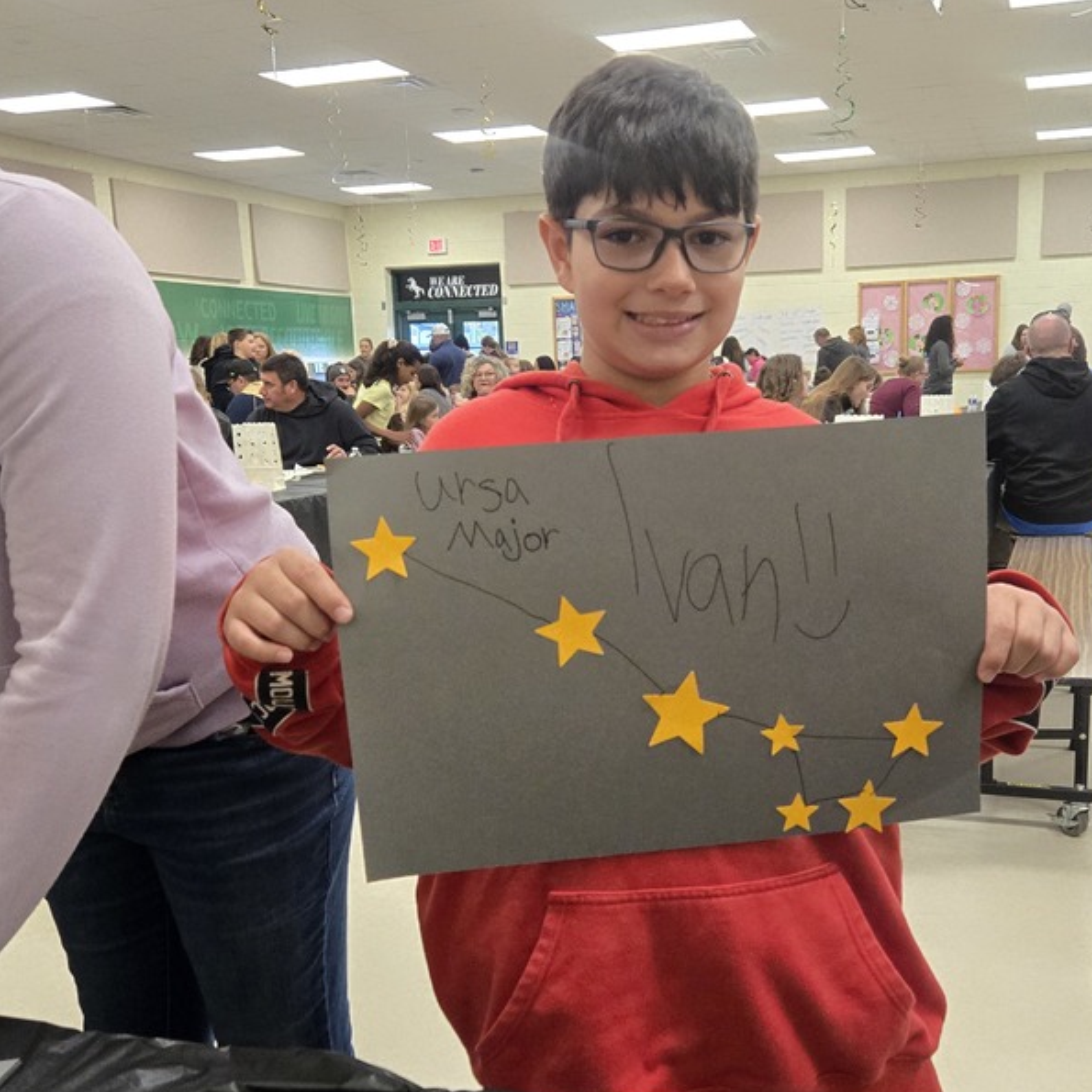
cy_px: 585
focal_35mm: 35
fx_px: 1249
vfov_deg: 47.2
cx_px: 642
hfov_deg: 47.0
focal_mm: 5.4
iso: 500
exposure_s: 1/120
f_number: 1.8
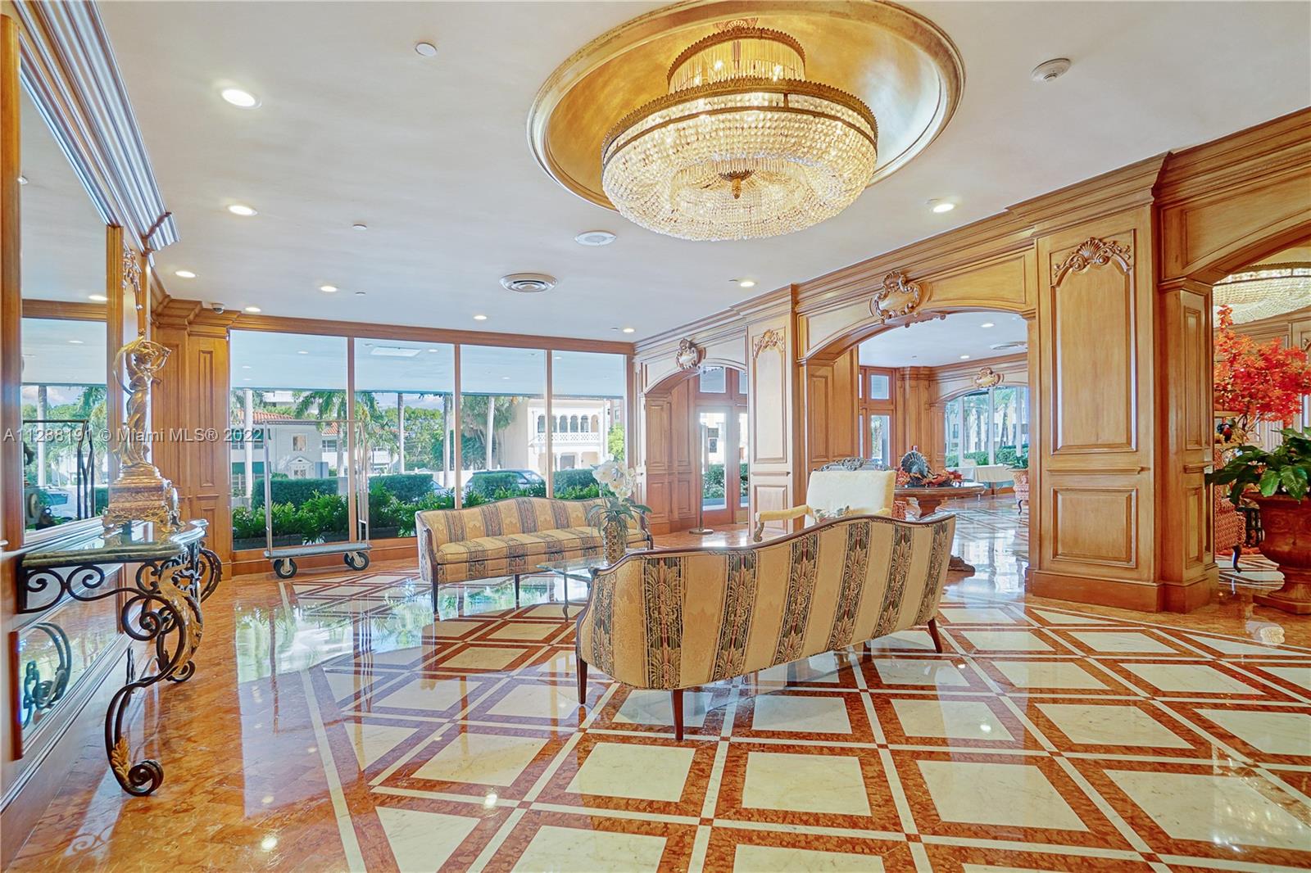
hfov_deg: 100.4
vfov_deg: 77.3
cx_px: 656
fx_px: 546
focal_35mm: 15
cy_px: 436
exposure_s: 1/10
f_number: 5.6
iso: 250
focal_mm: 10
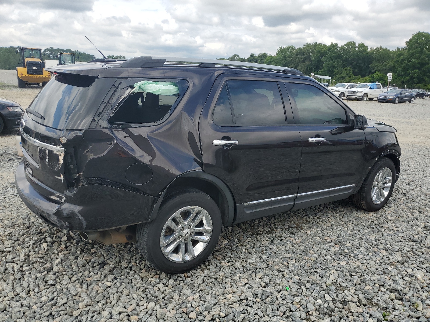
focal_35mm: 26
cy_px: 161
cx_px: 215
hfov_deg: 67.3
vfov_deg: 53.1
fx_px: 323
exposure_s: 1/2500
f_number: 1.5
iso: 50
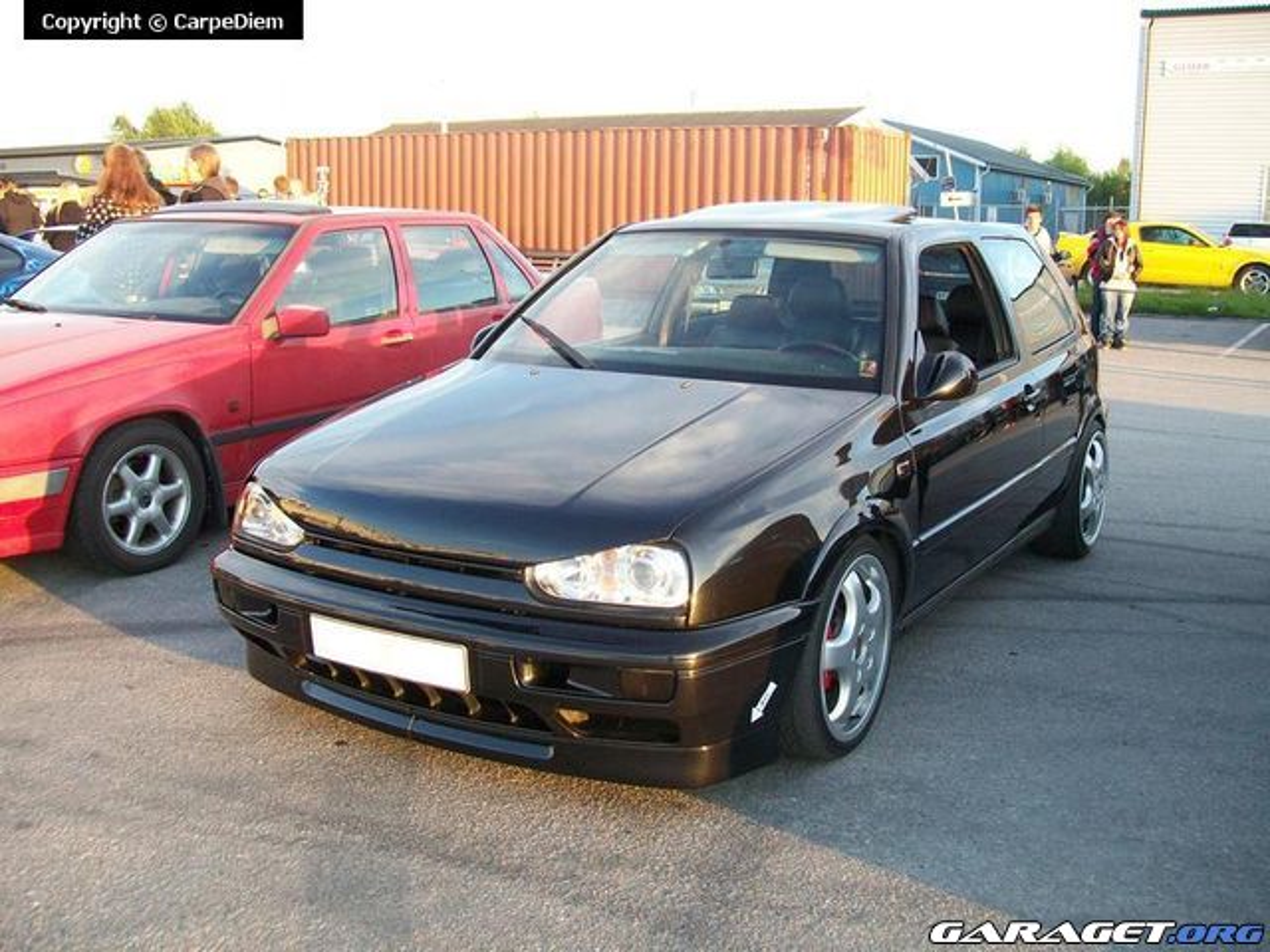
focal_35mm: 36
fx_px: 1321
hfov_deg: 51.4
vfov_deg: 39.7
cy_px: 476
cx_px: 635
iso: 80
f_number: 2.7
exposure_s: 1/80
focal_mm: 6
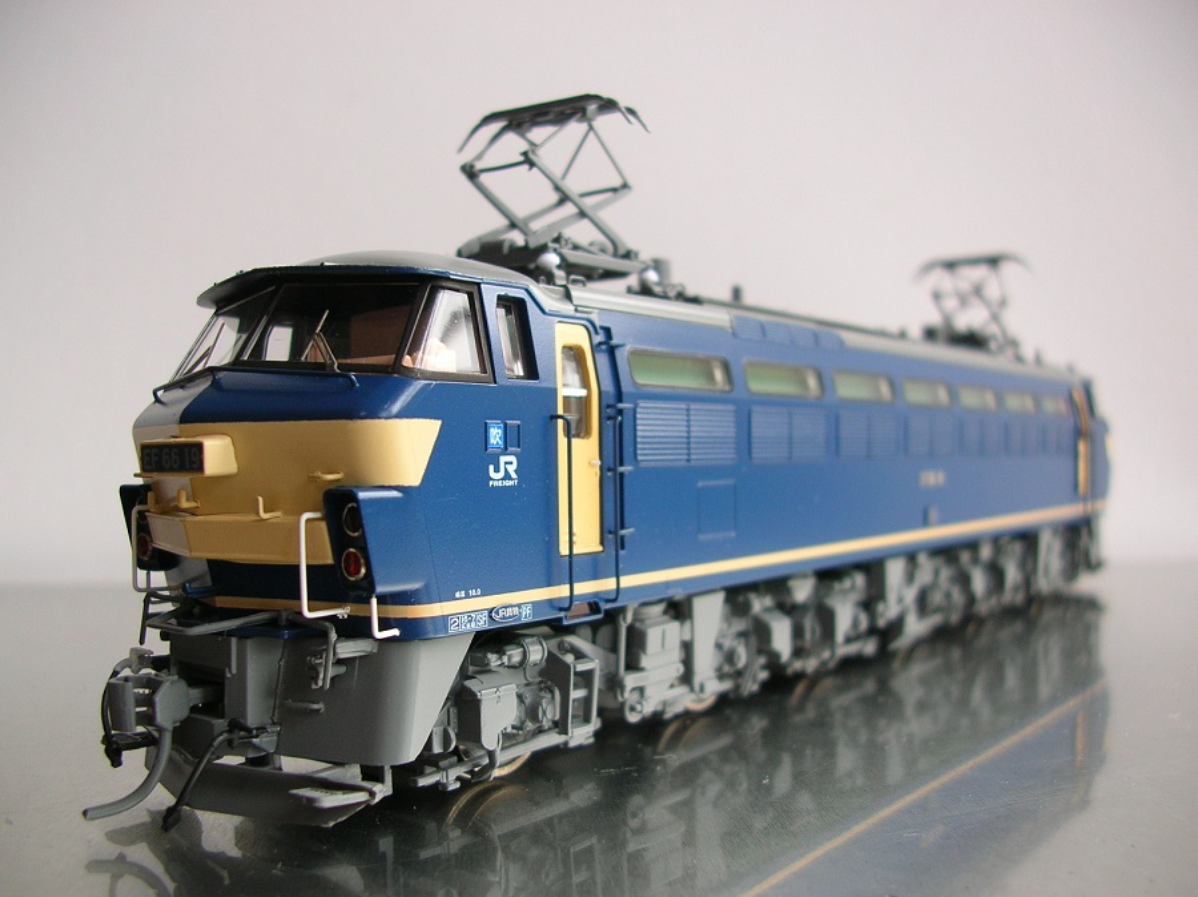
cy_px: 448
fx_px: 1211
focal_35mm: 35
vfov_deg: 40.7
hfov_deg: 52.7
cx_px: 599
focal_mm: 5.8
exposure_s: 1/74.8
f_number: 2.8
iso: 50
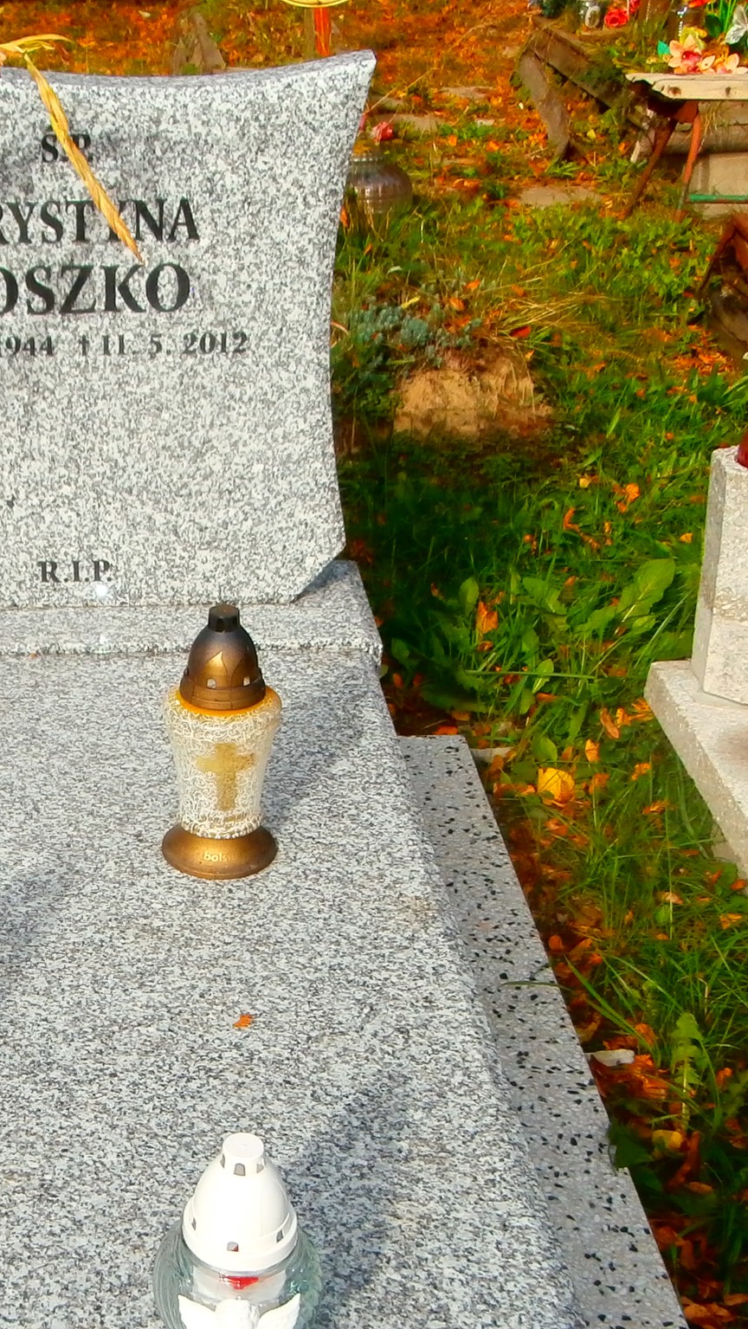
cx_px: 51
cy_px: 900
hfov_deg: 22.8
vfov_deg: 40.0
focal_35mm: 51
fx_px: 1797
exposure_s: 1/800
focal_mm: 4.2
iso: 100
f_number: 3
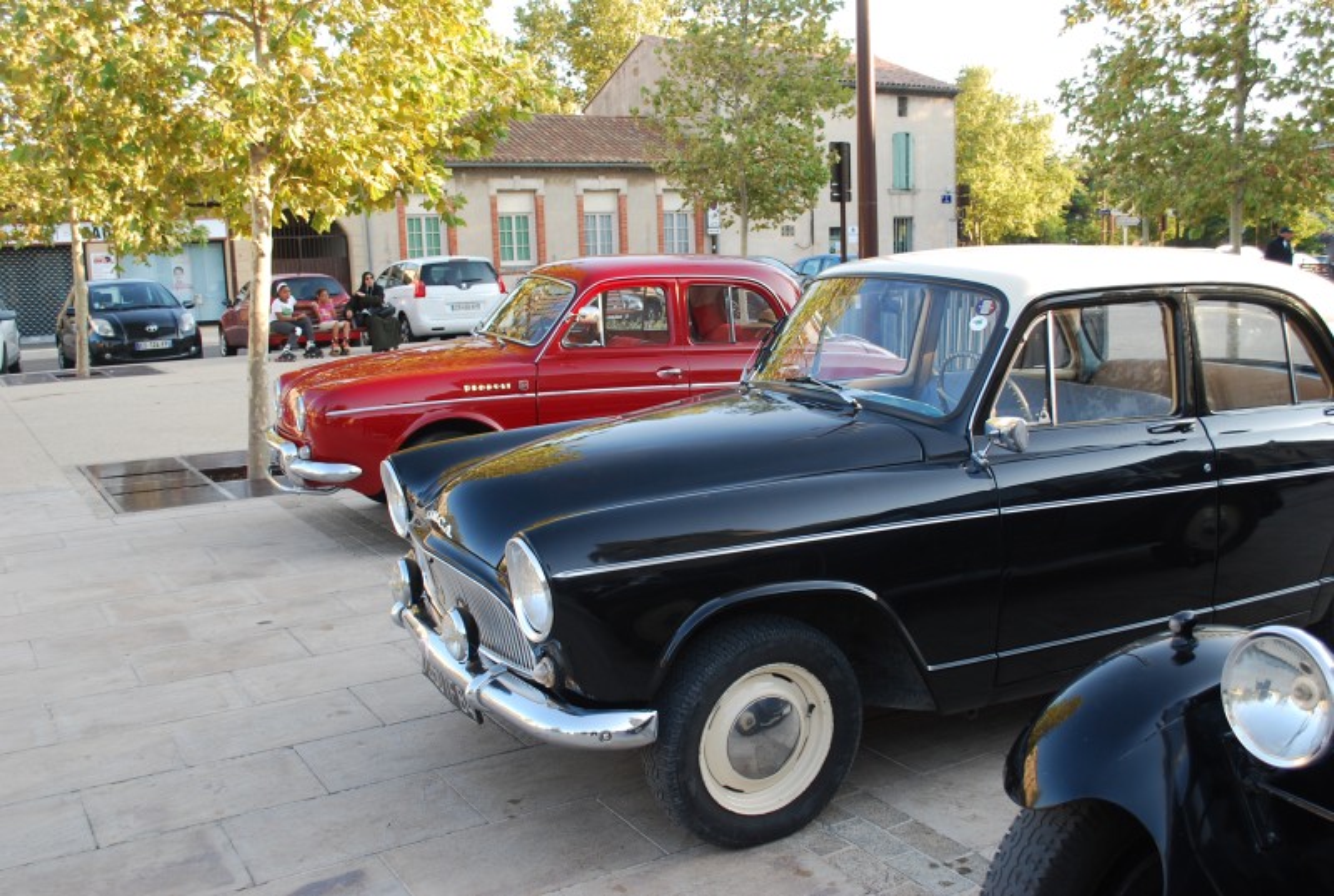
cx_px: 667
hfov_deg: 57.1
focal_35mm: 33
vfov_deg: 40.1
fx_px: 1225
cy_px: 448
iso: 200
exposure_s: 1/100
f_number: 5
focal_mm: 22
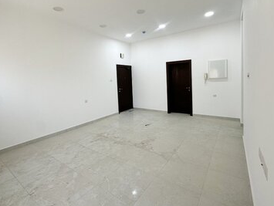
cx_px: 132
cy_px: 86
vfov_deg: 71.2
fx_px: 143
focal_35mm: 18
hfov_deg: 87.7
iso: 100
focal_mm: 2.22
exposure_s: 1/100
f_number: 2.2
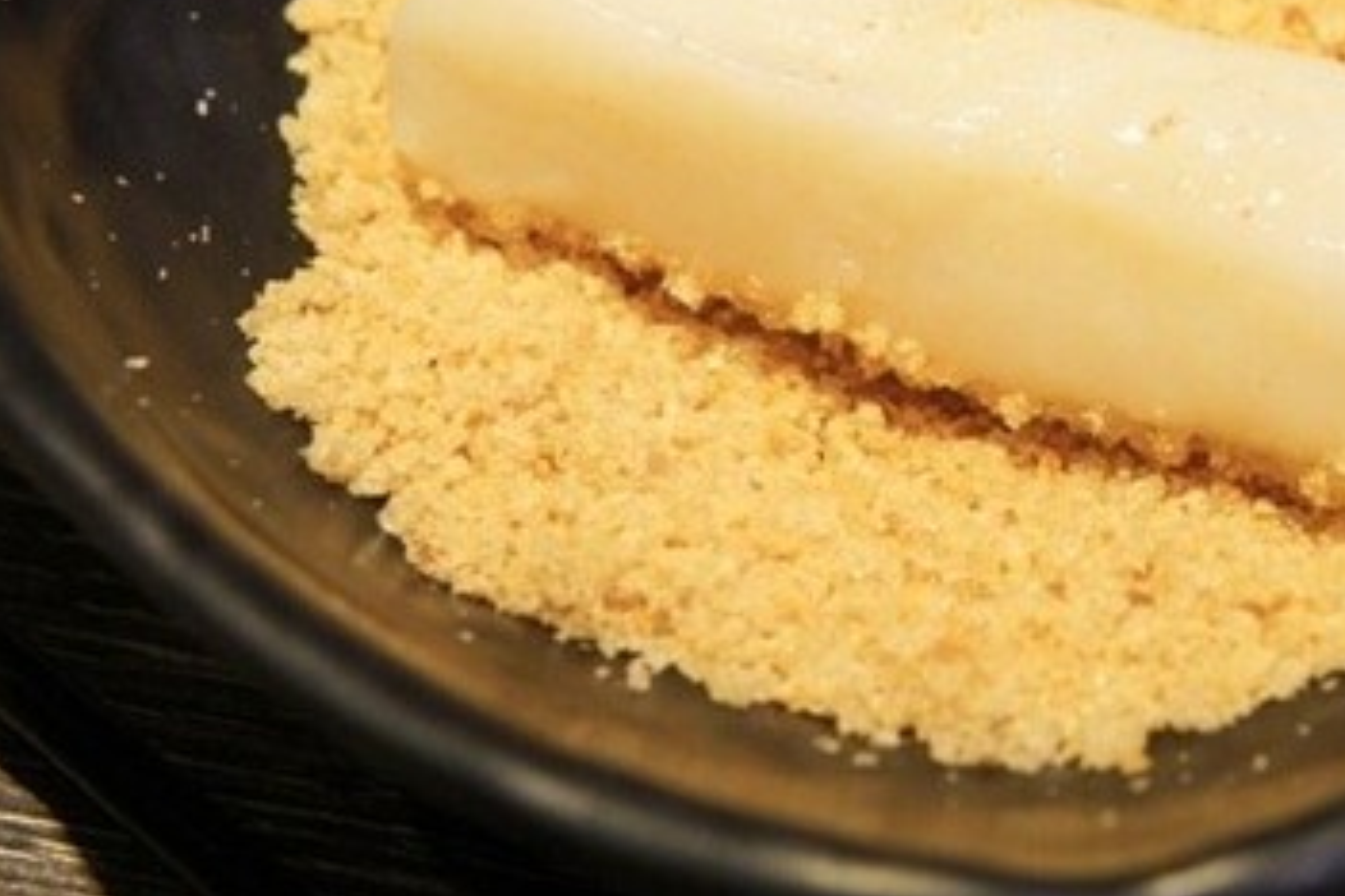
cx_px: 992
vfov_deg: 12.4
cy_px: 44
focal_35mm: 109
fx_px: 4072
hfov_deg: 18.6
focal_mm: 30
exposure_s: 1/60
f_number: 4
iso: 800
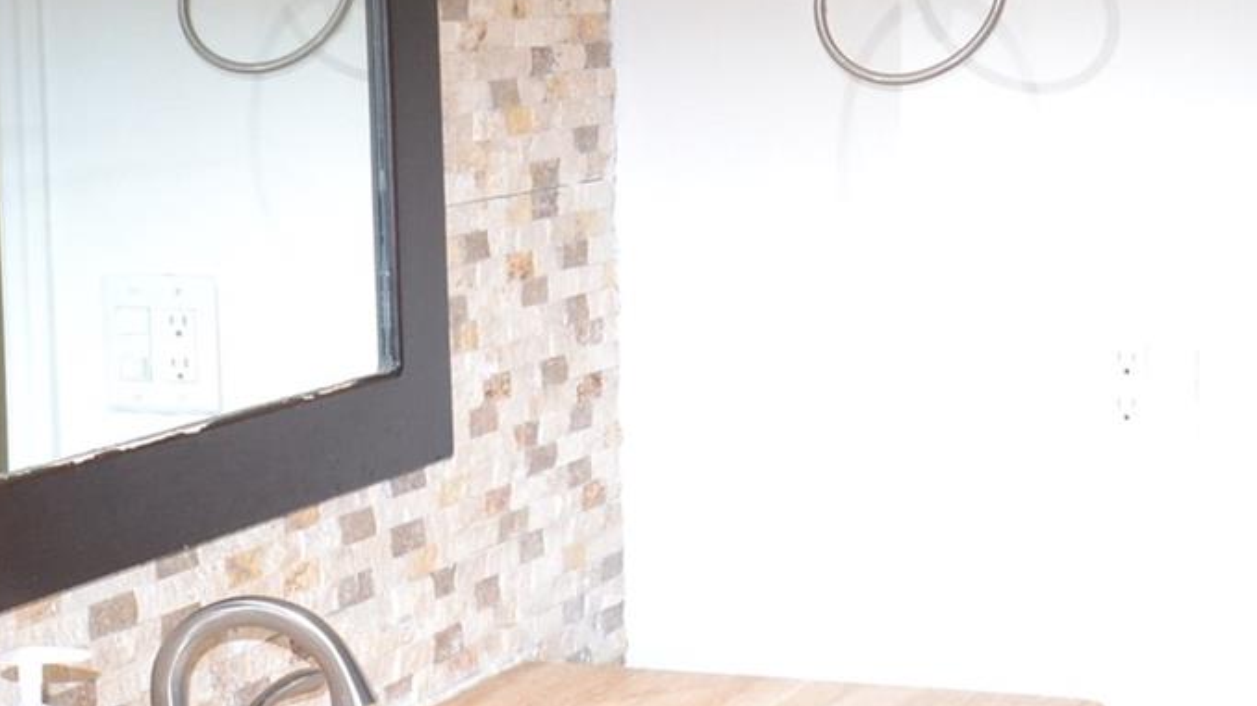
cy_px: 374
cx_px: 1140
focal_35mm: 89
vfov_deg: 13.6
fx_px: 2966
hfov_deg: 23.3
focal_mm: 24
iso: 1250
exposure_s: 1/60
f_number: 4.5
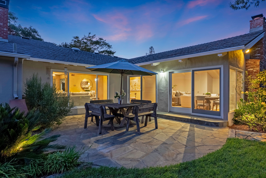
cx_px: 133
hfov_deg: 82.5
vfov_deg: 60.8
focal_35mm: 20
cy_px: 89
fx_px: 152
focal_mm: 20.5
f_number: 8
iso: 400
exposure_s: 1/10
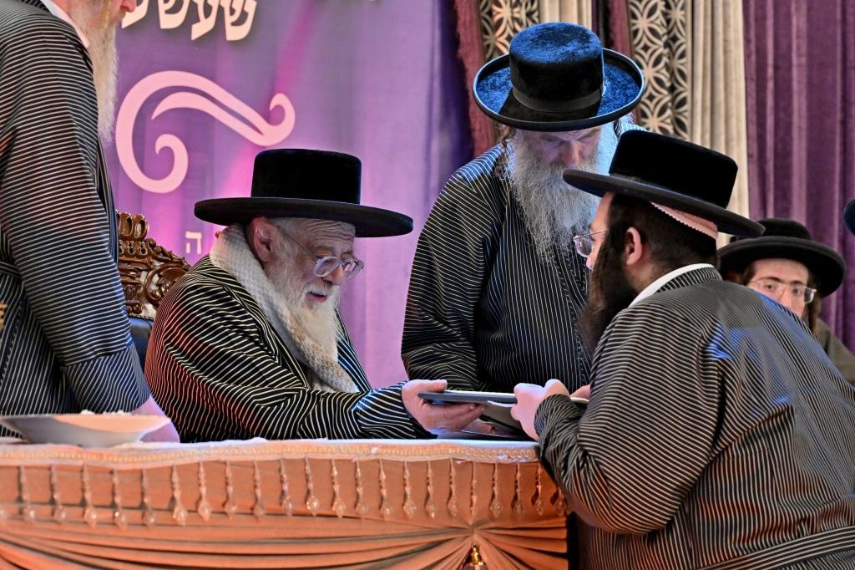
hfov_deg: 19.5
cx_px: 428
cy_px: 285
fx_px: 2493
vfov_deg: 13.0
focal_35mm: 105
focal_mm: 70
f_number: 4
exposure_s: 1/125
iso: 1250
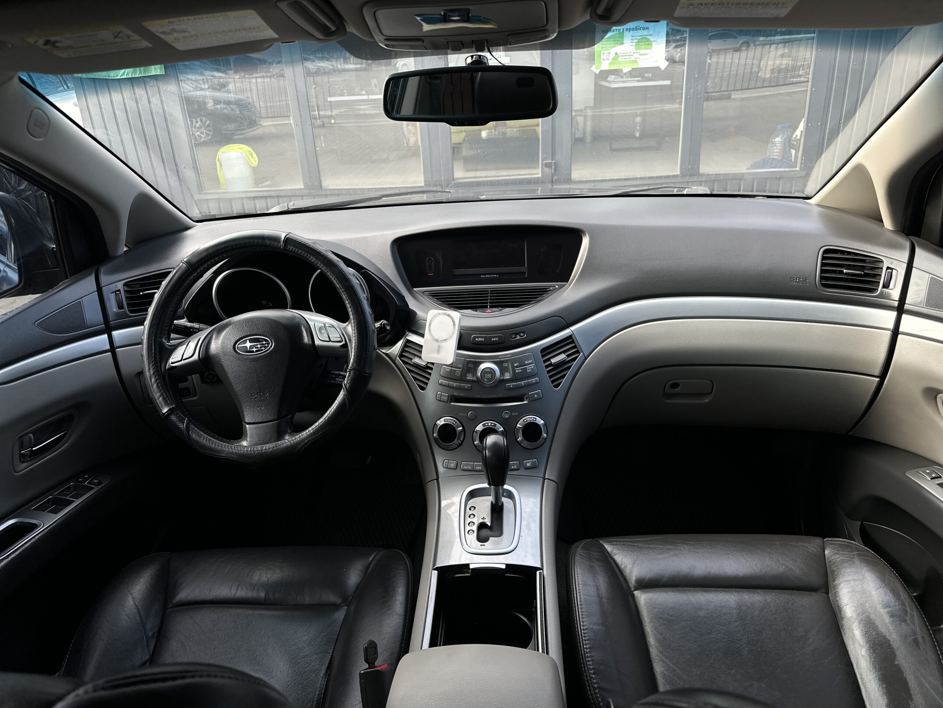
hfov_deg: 71.6
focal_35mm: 24
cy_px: 354
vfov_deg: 56.8
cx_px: 472
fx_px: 654
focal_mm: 6.86
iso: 80
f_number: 1.78
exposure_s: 1/435
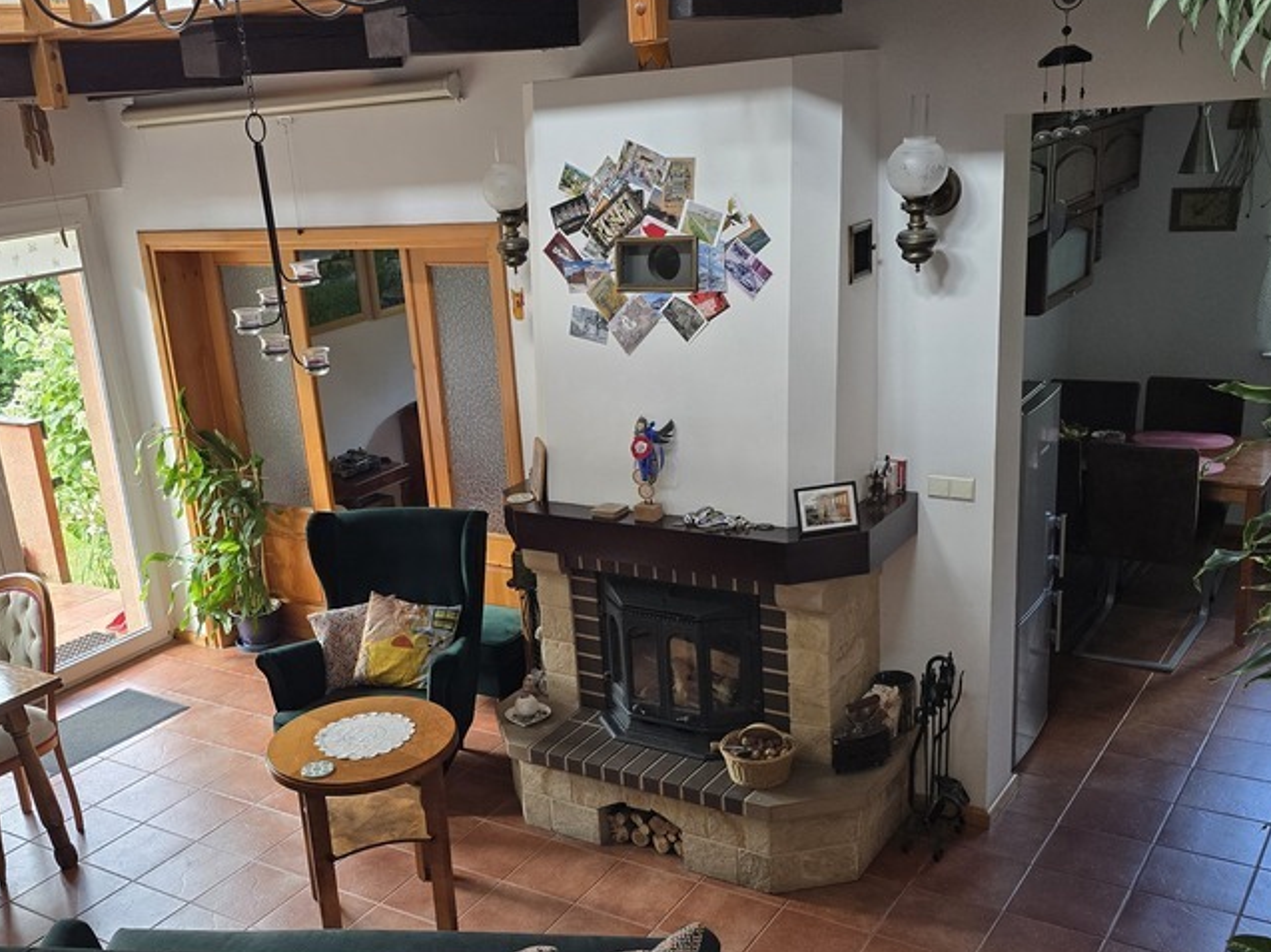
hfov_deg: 49.8
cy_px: 545
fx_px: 1358
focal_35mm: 37
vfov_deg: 38.5
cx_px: 501
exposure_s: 1/180
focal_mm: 6.3
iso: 160
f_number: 1.7
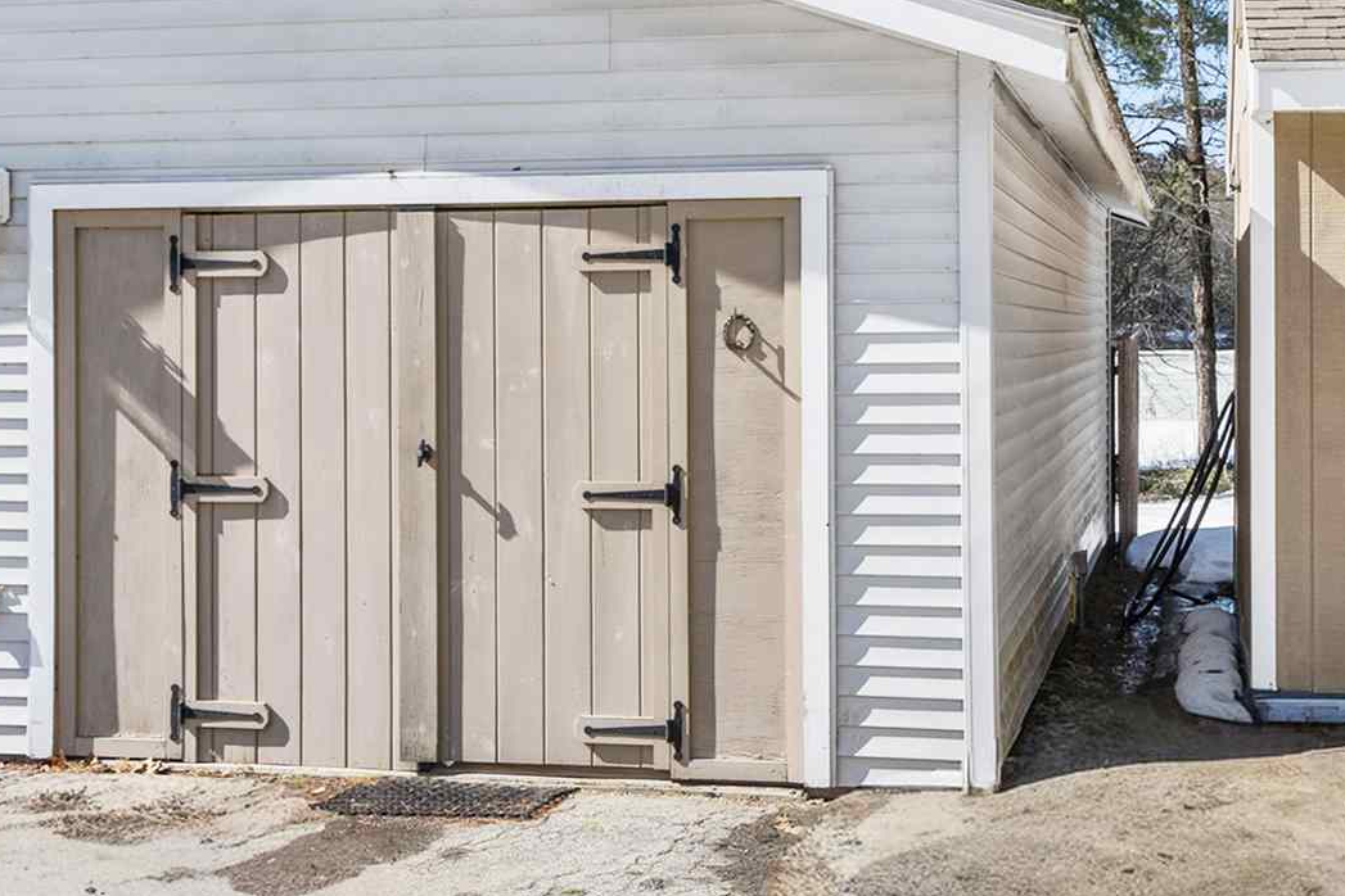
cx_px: 931
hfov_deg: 43.7
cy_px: 223
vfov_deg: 30.0
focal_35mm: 44
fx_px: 1644
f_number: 8
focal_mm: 15
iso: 320
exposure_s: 1/200
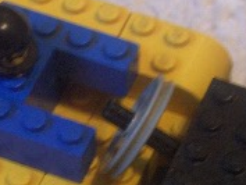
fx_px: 1799
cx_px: 56
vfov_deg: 5.9
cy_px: 172
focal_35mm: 253
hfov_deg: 7.8
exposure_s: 1/2.38
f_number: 3.5
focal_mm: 14.3
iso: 100
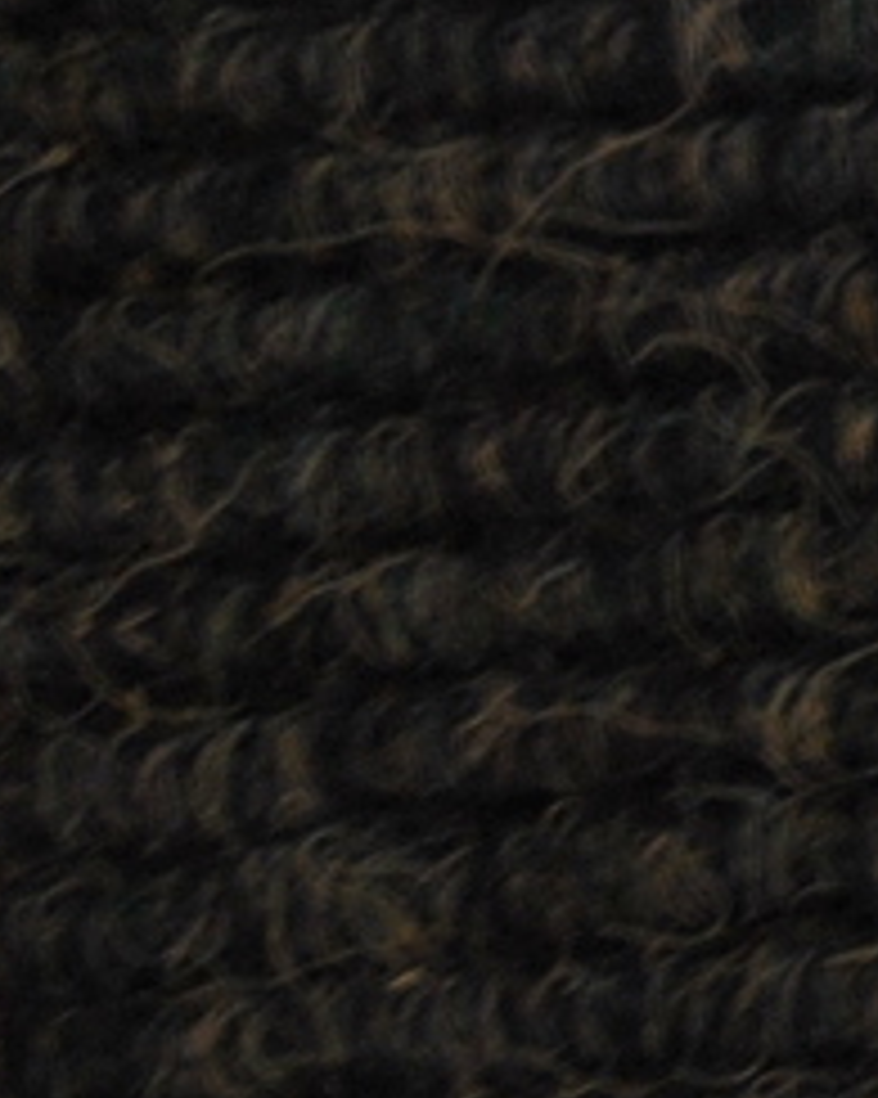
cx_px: 3647
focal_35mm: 380
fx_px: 12351
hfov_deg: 3.8
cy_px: -873
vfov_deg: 5.0
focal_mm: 34
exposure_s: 1/60
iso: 200
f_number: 5
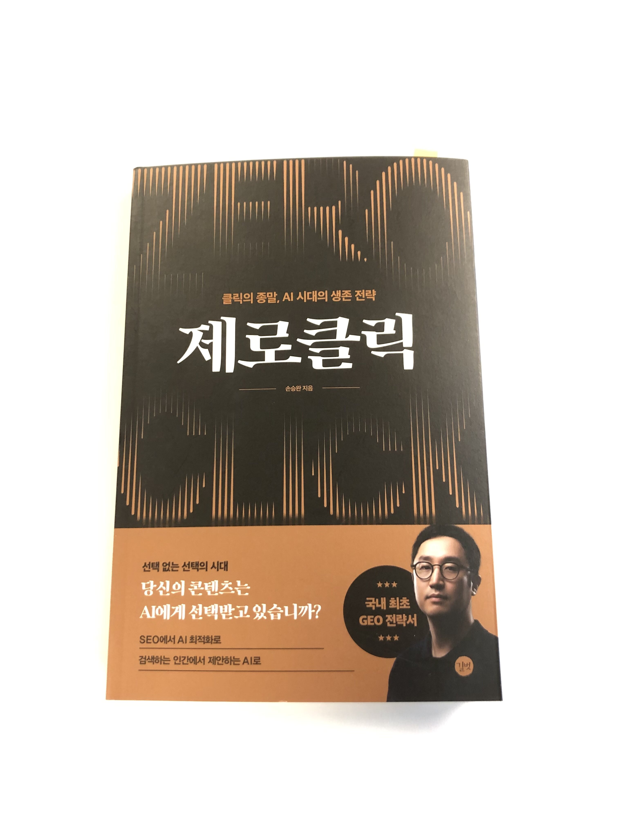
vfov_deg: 63.4
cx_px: 309
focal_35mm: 28
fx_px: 667
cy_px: 412
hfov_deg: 49.7
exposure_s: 1/15
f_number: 1.8
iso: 80
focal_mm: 4
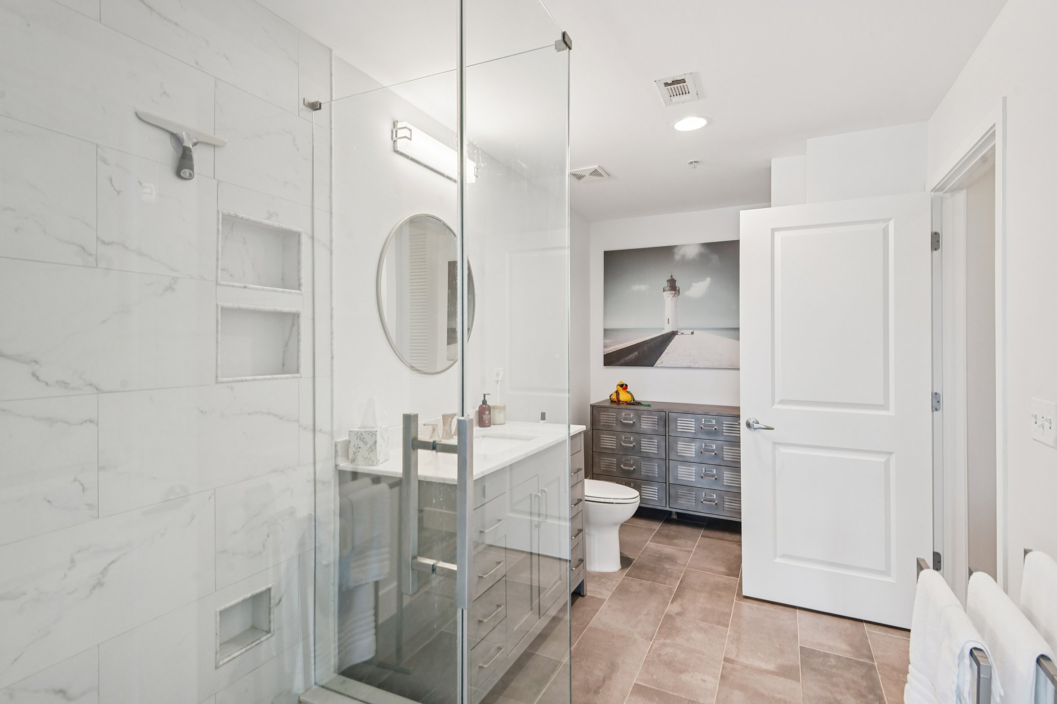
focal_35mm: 17
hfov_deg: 93.3
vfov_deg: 70.4
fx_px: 499
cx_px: 528
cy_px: 352
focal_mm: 17
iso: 400
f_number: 8
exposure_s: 1/15
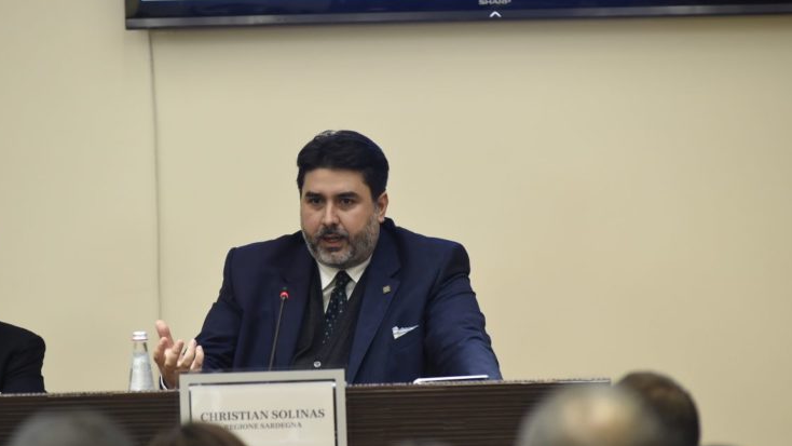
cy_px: 267
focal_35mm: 219
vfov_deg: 5.5
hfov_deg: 9.8
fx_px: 4599
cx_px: 383
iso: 2500
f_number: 5
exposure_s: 1/80
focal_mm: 200
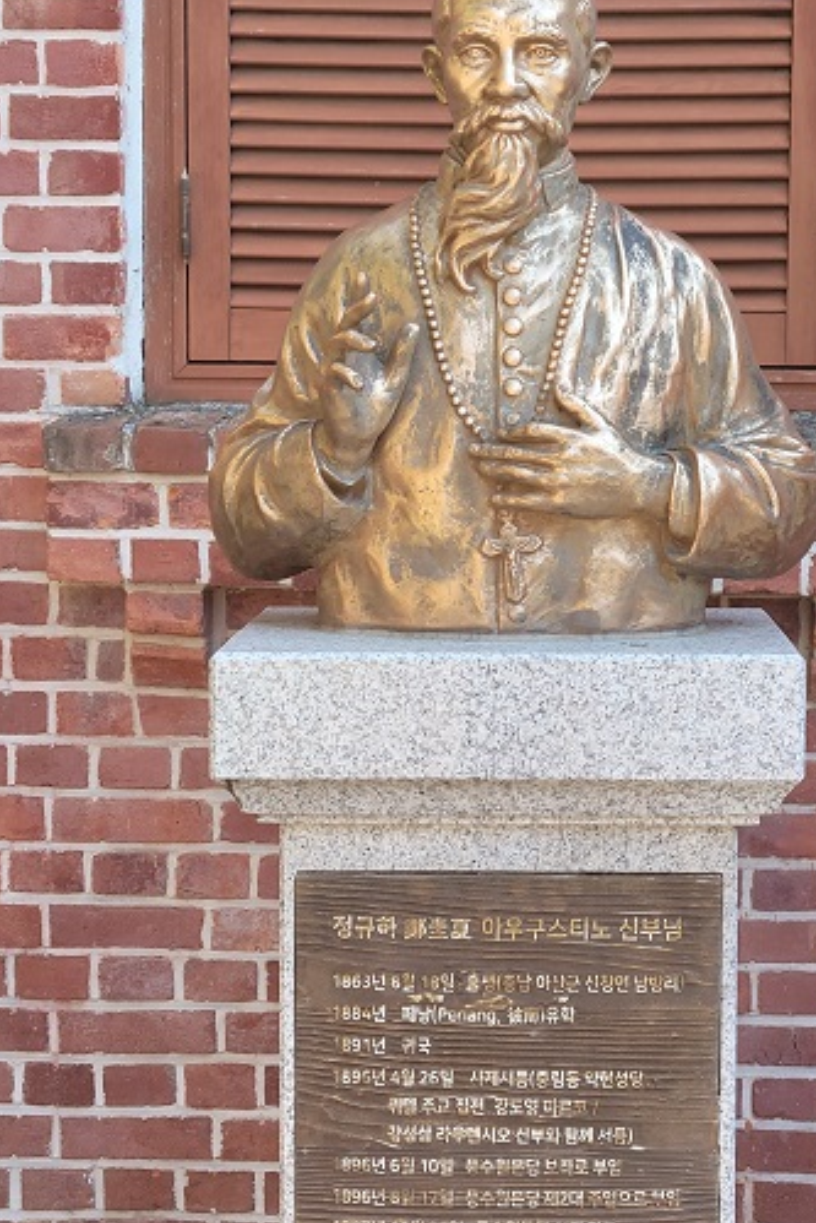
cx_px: 523
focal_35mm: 39
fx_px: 1325
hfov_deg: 34.0
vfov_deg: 49.5
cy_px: 630
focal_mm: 5.9
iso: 32
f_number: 2
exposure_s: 1/60
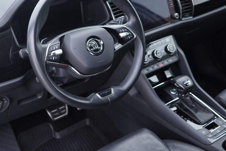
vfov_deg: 28.5
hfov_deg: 41.6
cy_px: 55
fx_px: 295
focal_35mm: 47
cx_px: 85
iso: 250
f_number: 2.8
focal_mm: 24
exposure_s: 1/40
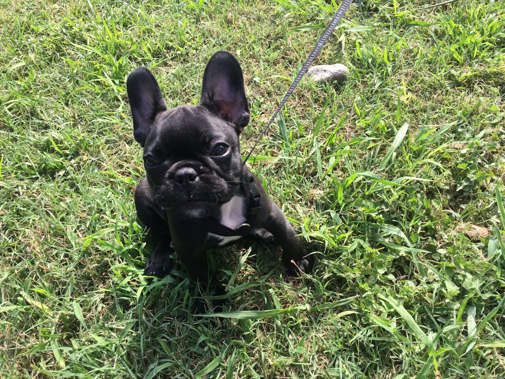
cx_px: 252
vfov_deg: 48.2
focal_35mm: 29
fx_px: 423
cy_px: 190
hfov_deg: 61.7
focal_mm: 4.15
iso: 25
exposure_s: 1/204
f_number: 2.2
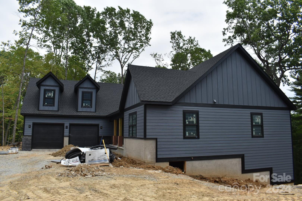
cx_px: 151
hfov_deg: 67.4
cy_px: 100
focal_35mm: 27
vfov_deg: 47.9
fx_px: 226
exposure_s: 1/250
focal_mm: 18
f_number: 8
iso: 100
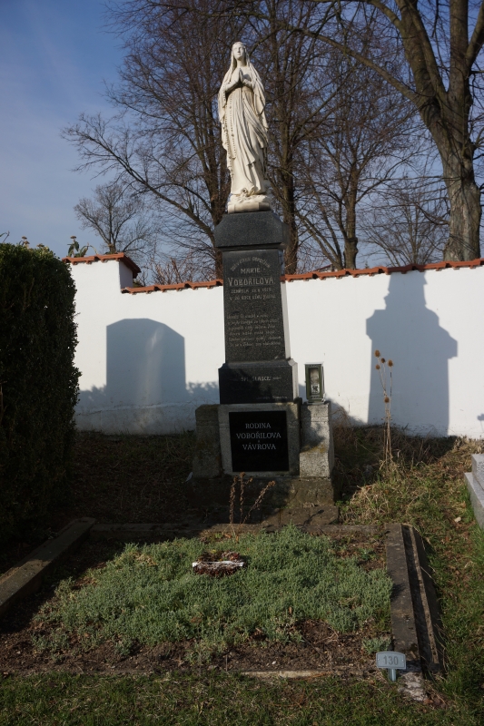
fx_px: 787
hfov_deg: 34.2
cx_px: 242
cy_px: 363
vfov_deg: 49.6
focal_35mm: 39
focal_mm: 26
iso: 100
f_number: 8
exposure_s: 1/400
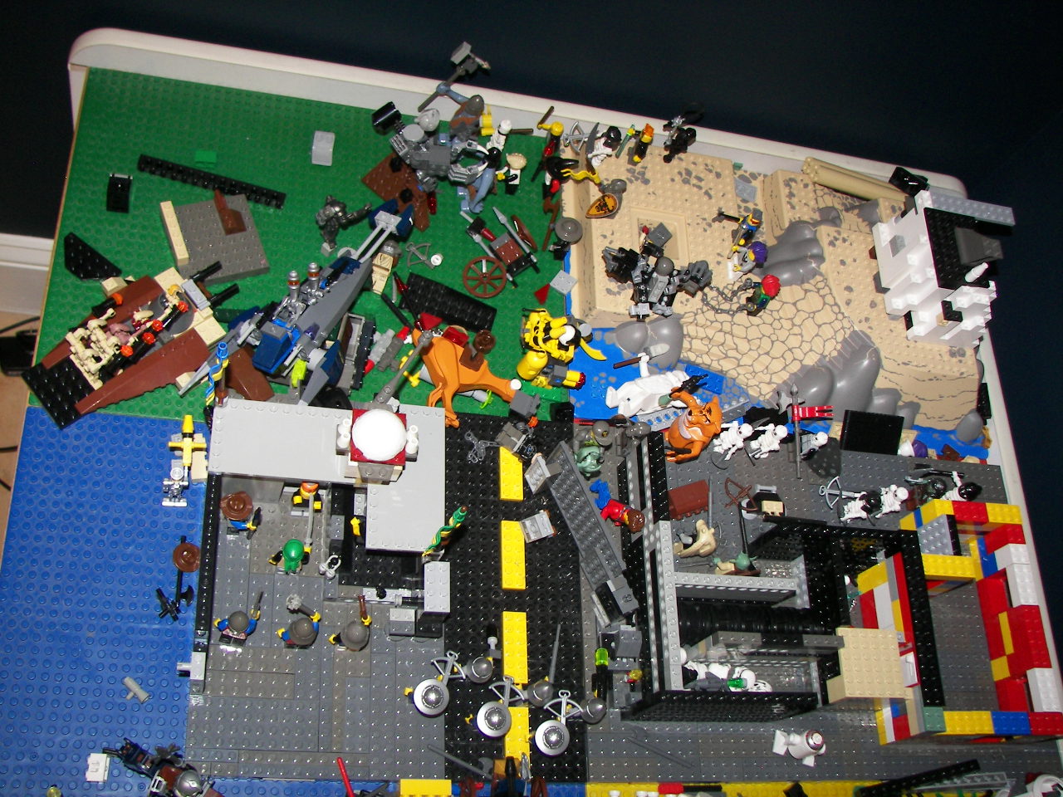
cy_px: 398
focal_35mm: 36
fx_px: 1106
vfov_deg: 39.7
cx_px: 532
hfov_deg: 51.4
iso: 100
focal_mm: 6
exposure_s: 1/30
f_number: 2.8
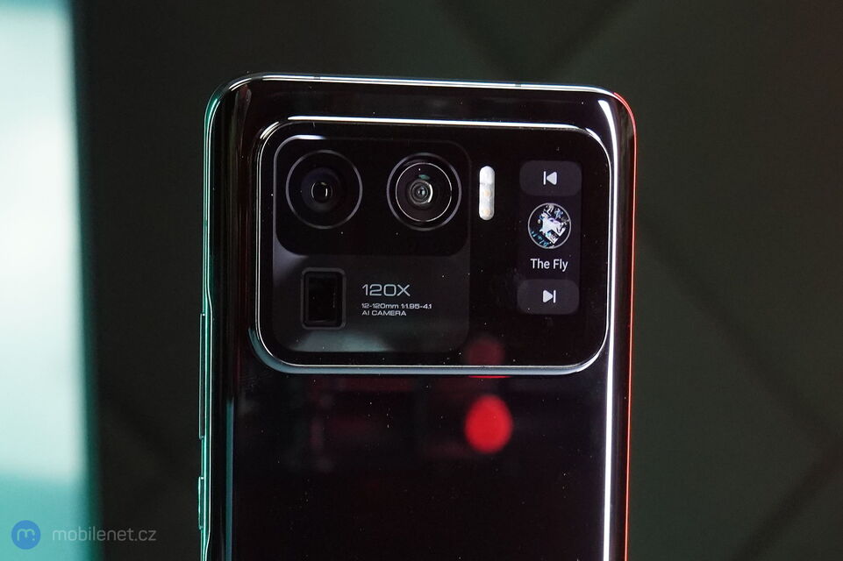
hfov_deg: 45.4
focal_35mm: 43
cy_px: 280
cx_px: 422
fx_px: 1007
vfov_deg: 31.2
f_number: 8
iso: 5000
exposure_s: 1/200
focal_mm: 43
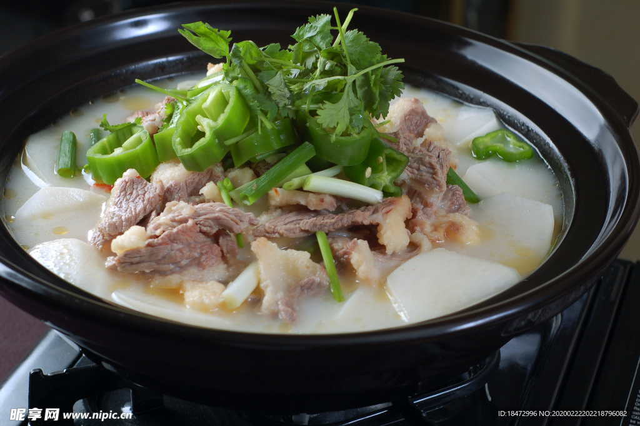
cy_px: 213
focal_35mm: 75
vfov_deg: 18.2
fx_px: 1332
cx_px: 320
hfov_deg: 27.0
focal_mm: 50
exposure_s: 1/500
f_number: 6.3
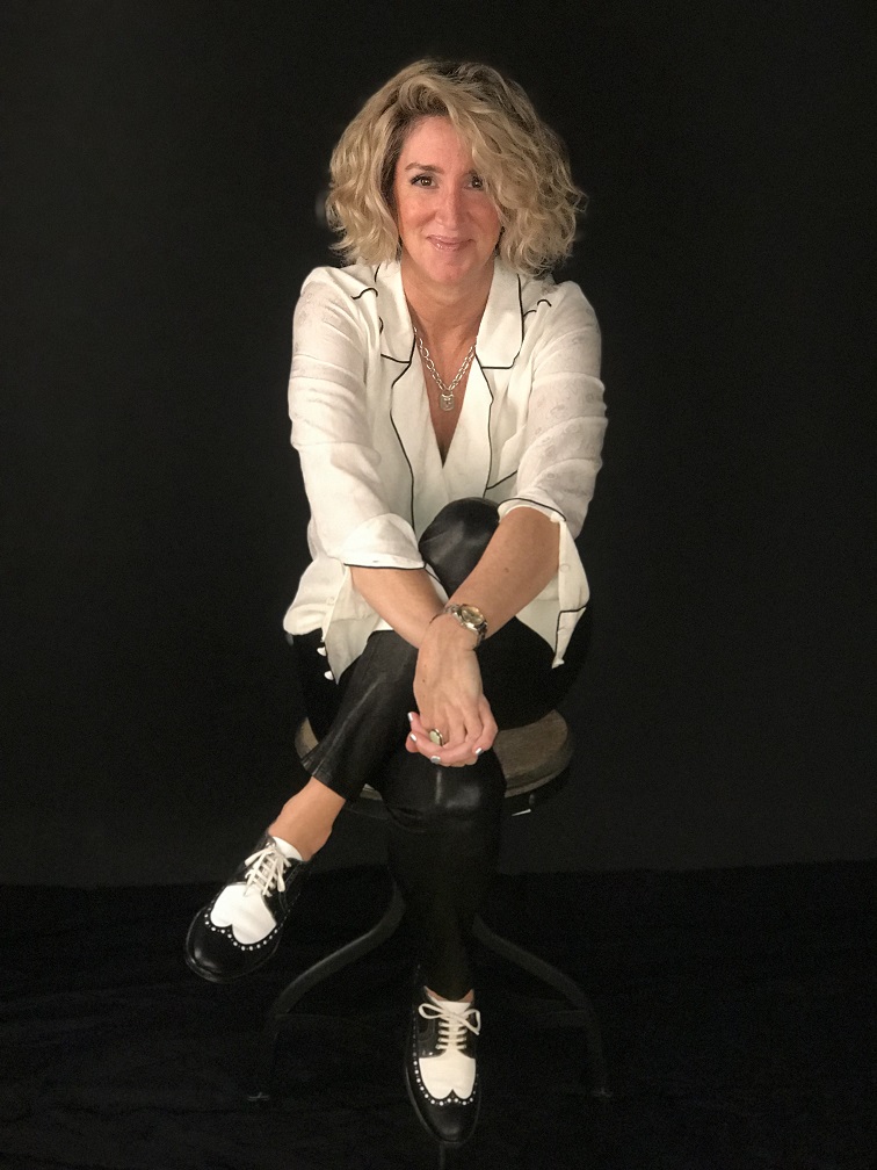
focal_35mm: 57
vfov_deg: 33.8
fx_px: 1925
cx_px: 438
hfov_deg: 25.7
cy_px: 585
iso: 400
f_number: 2.8
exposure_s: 1/60
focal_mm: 6.6
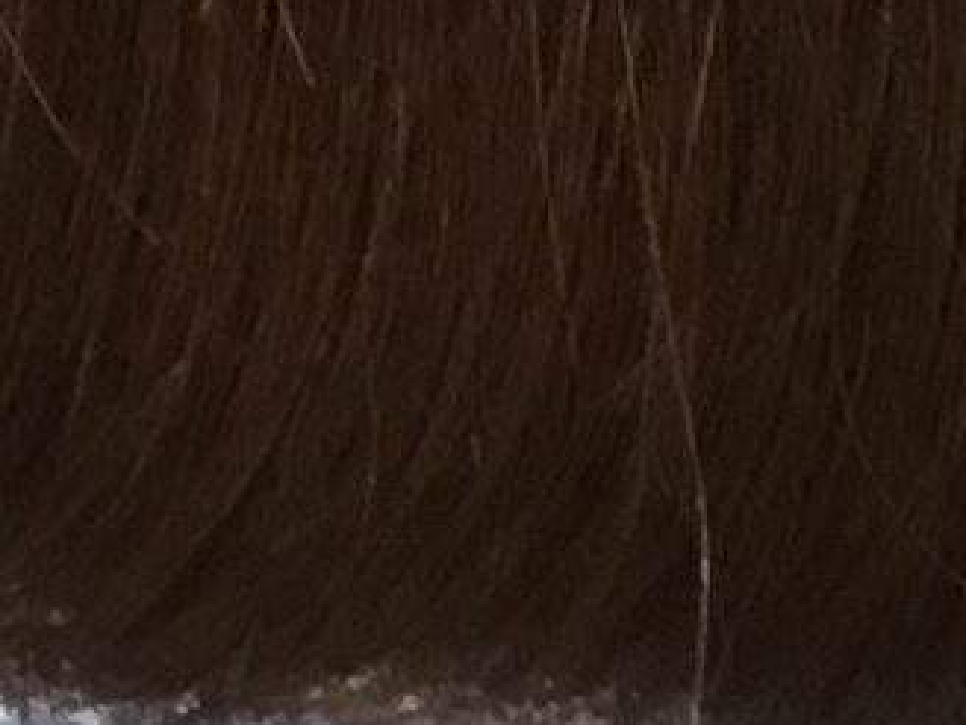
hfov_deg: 8.0
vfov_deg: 5.8
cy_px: -1382
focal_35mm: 242
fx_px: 6753
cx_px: -613
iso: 80
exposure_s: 1/30
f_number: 2.4
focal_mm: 3.3
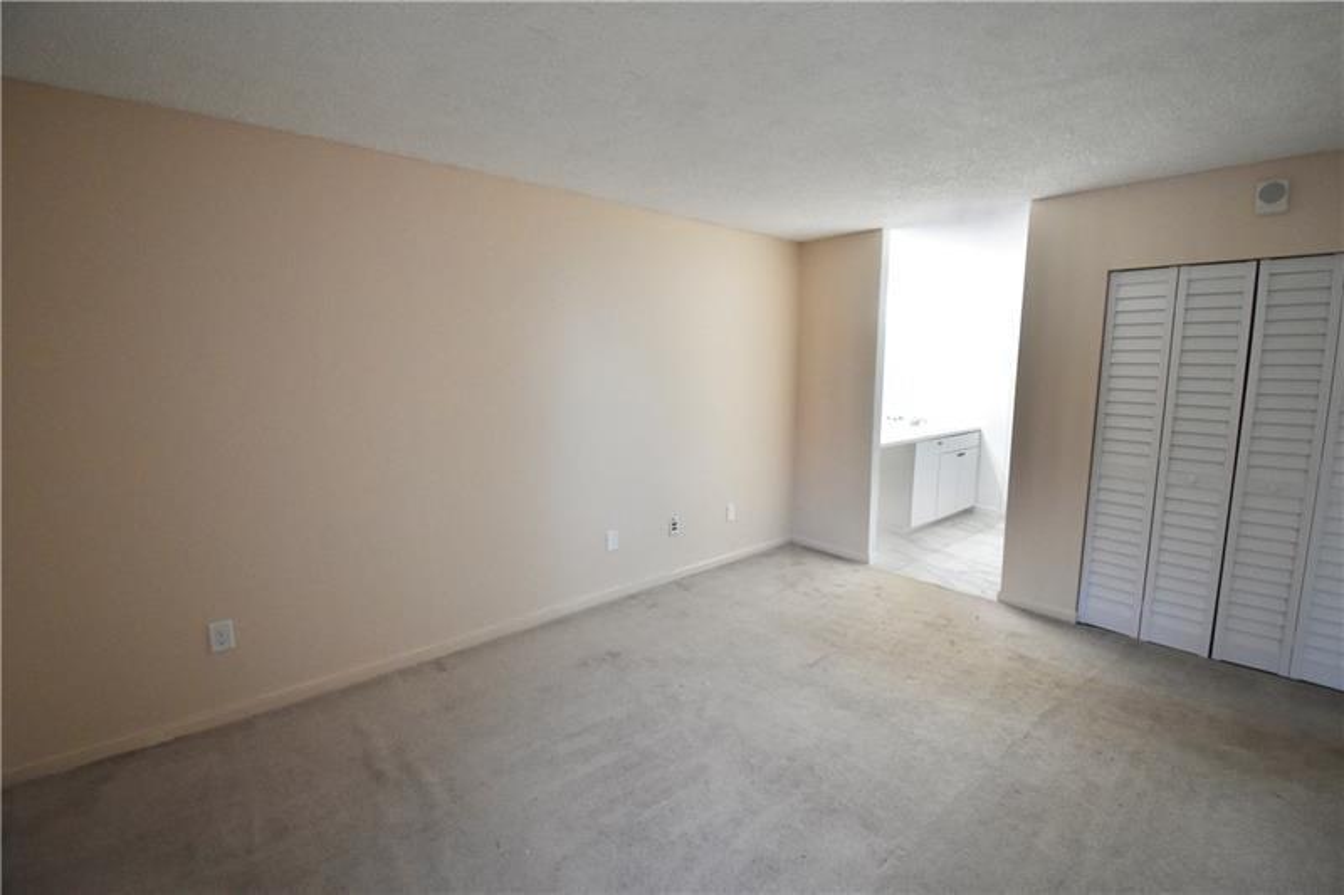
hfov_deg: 100.4
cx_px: 672
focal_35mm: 15
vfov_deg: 77.3
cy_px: 448
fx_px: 560
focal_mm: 10
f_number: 4.5
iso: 1600
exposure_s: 1/125
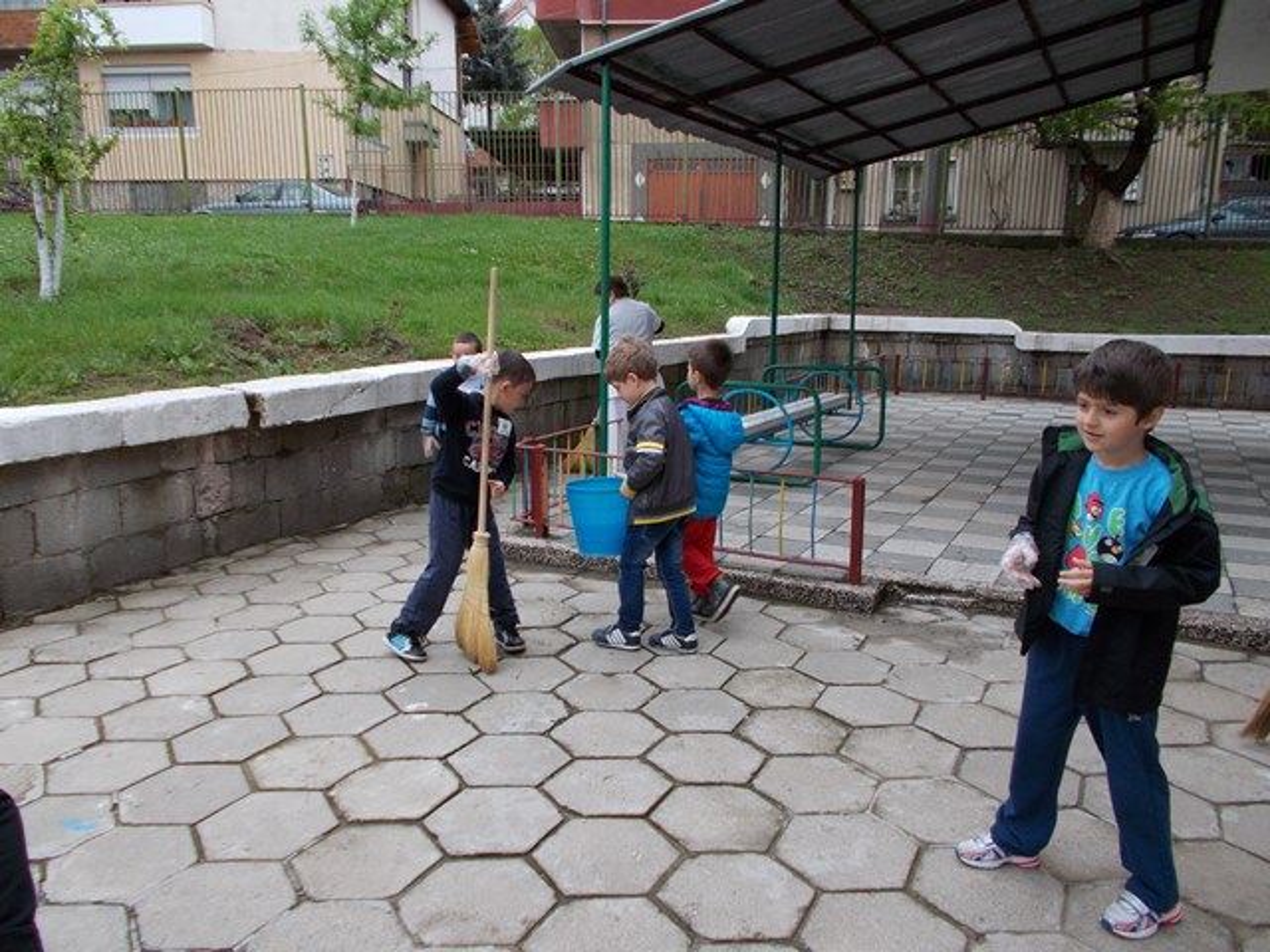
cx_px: 635
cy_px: 476
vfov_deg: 53.1
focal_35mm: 26
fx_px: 954
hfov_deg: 67.3
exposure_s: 1/250
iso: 160
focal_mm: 4.6
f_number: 3.2
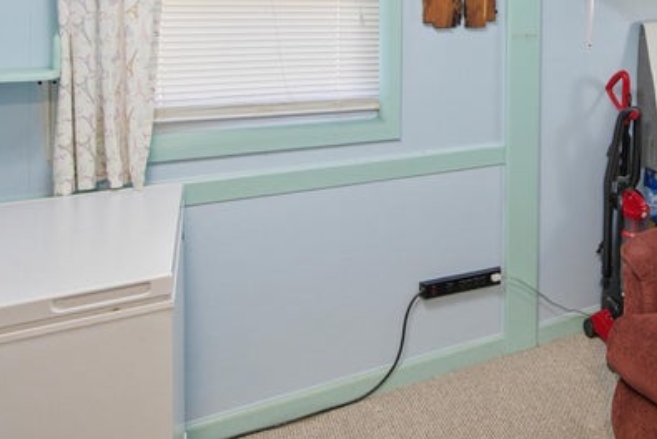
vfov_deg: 35.7
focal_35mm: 34
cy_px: 13
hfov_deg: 49.0
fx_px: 621
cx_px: 605
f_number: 8
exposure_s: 1/30
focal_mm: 14
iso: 400
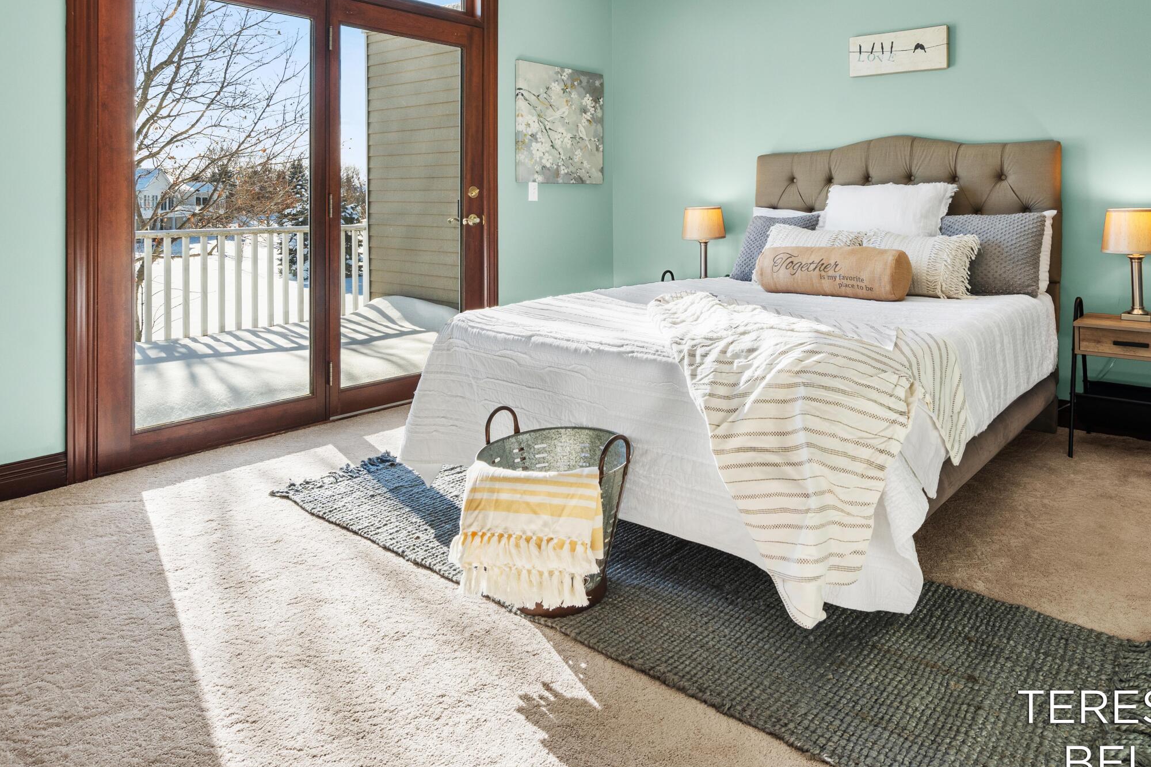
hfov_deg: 73.1
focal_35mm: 24
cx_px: 679
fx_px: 767
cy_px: 216
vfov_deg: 51.4
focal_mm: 16
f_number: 8
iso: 250
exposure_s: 1/13
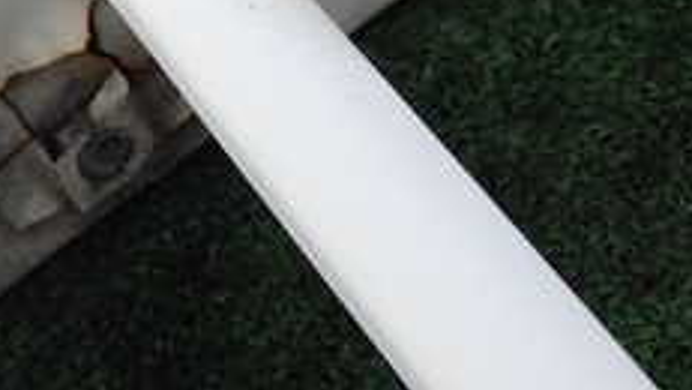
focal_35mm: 85
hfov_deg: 24.9
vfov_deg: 13.4
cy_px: -204
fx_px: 1560
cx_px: 452
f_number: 3.2
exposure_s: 1/320
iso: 100
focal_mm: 5.4
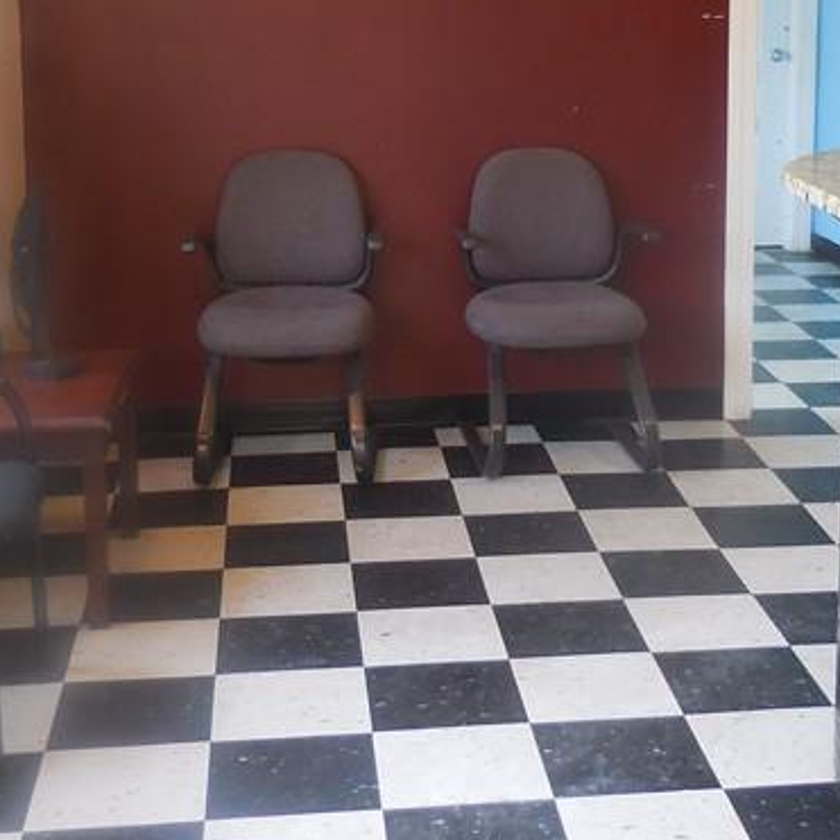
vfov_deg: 27.6
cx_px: 503
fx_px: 1675
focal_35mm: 61
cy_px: 161
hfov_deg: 28.1
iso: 200
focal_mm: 4.5
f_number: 3.3
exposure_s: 1/30
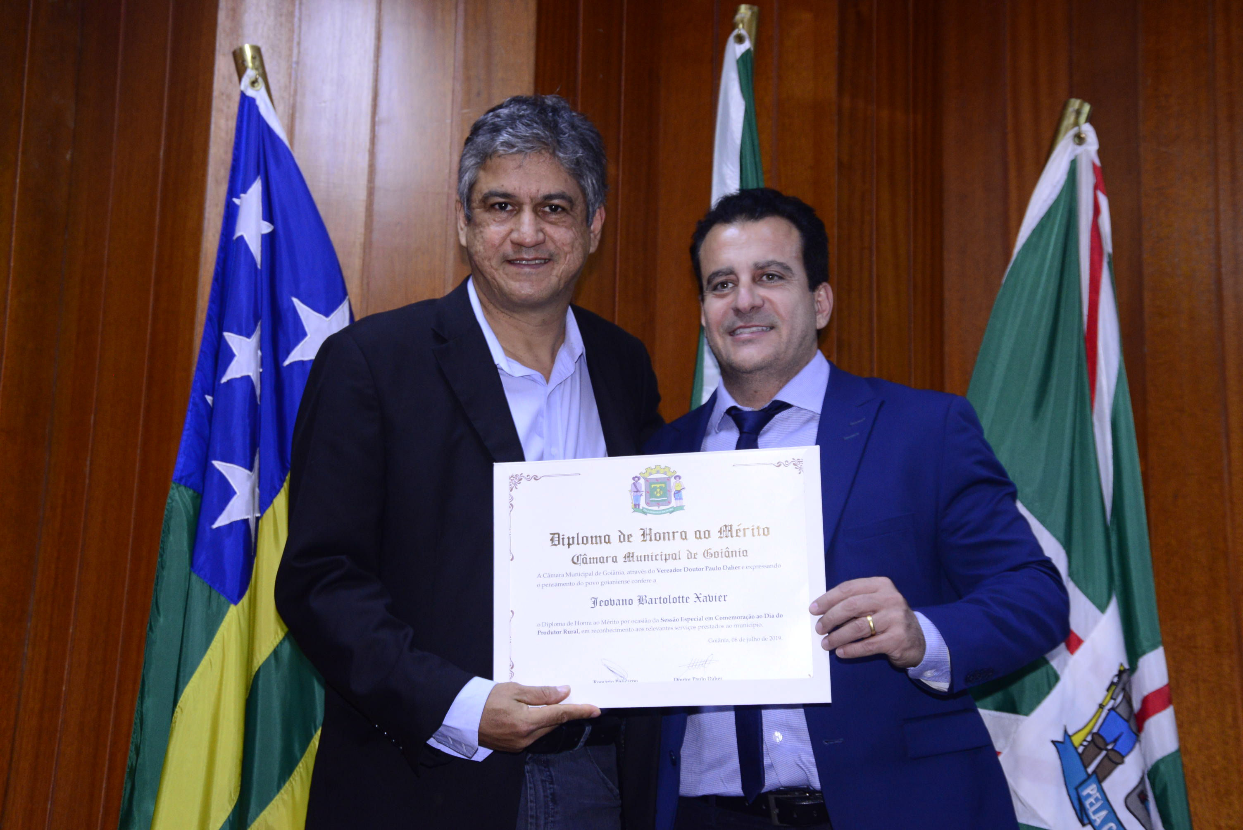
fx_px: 2003
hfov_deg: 34.5
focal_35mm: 58
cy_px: 415
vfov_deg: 23.4
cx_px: 622
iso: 2500
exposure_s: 1/60
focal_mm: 58
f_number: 6.3
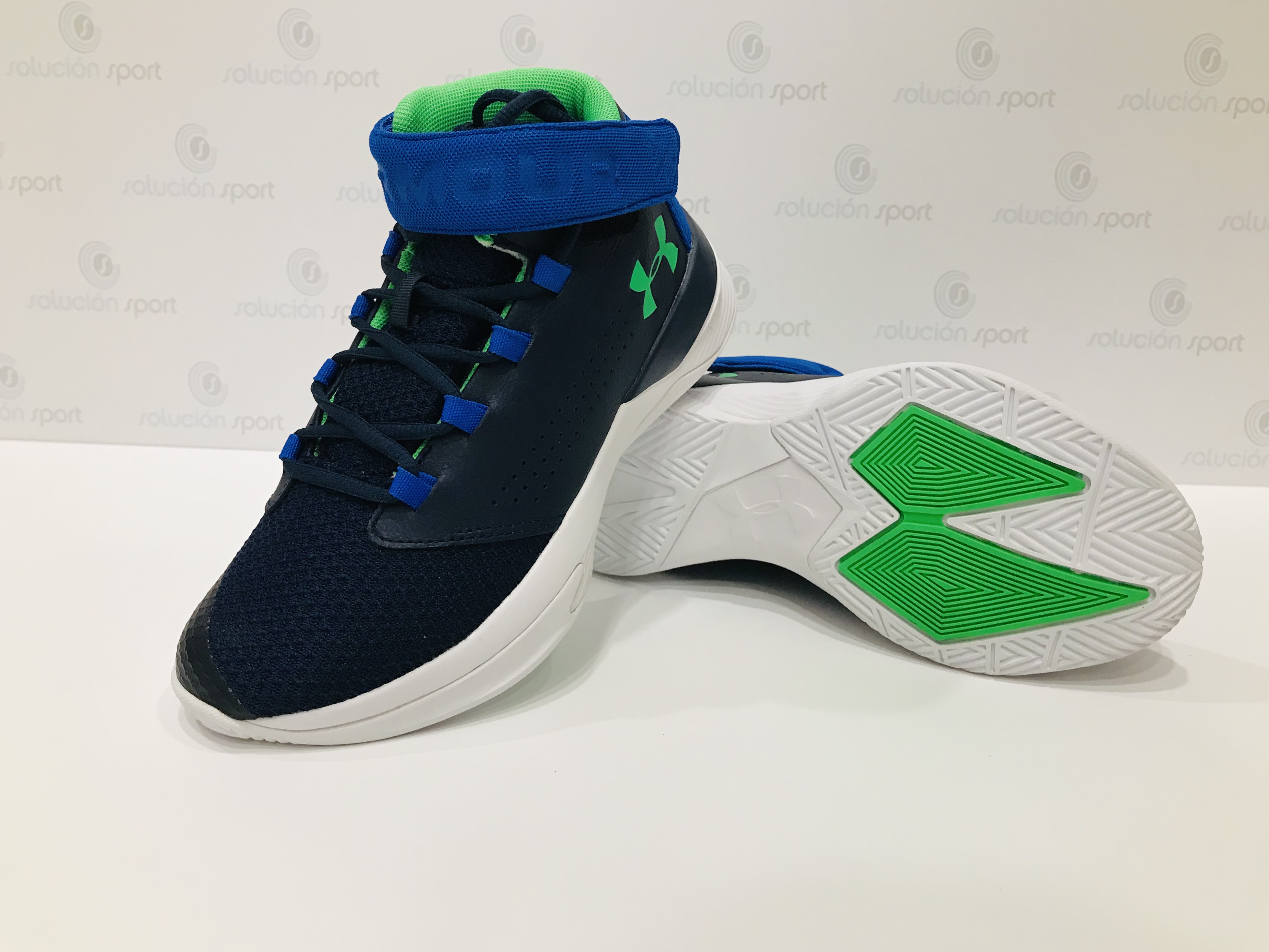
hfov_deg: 61.7
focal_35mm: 29
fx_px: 1063
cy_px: 480
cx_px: 642
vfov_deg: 48.2
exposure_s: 1/33
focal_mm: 3.99
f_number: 1.8
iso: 32
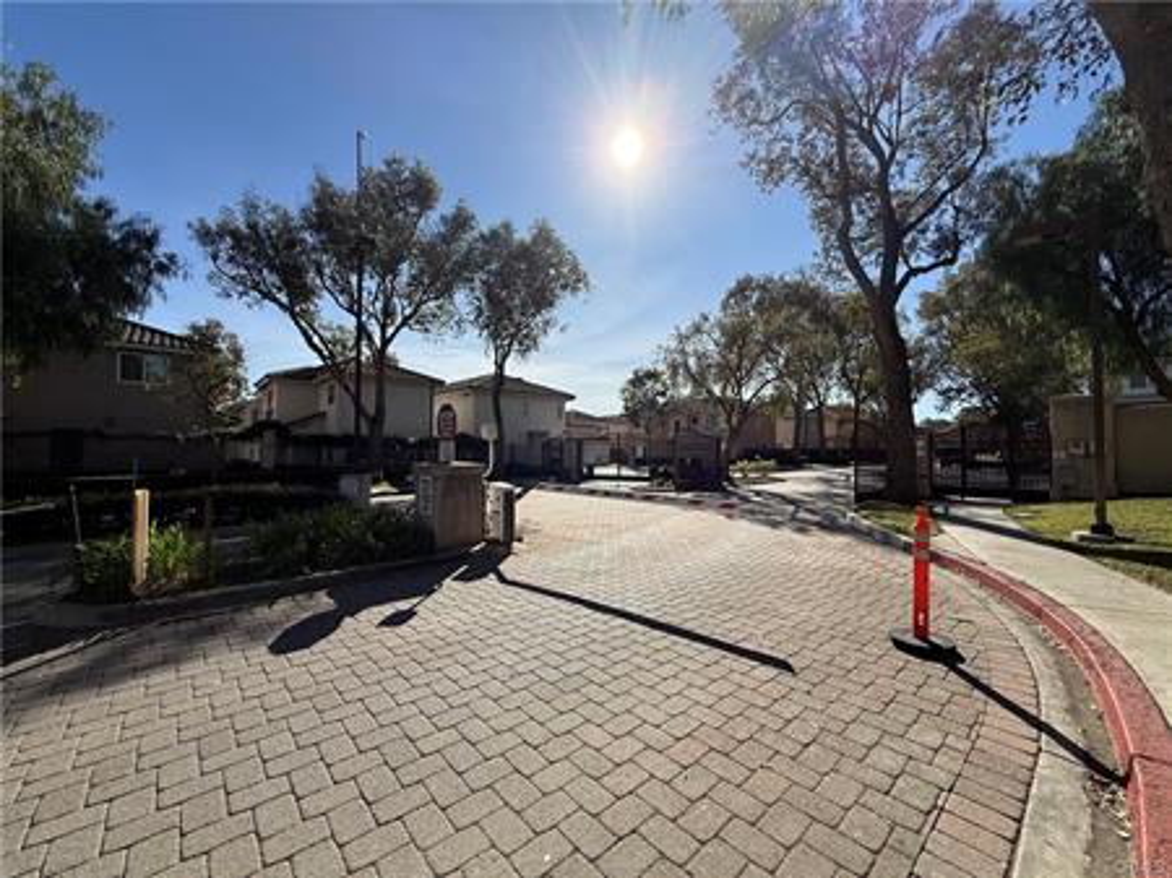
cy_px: 439
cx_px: 586
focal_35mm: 14
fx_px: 474
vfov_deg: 85.6
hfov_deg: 102.1
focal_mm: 2.22
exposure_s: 1/2841
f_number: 2.2
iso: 50
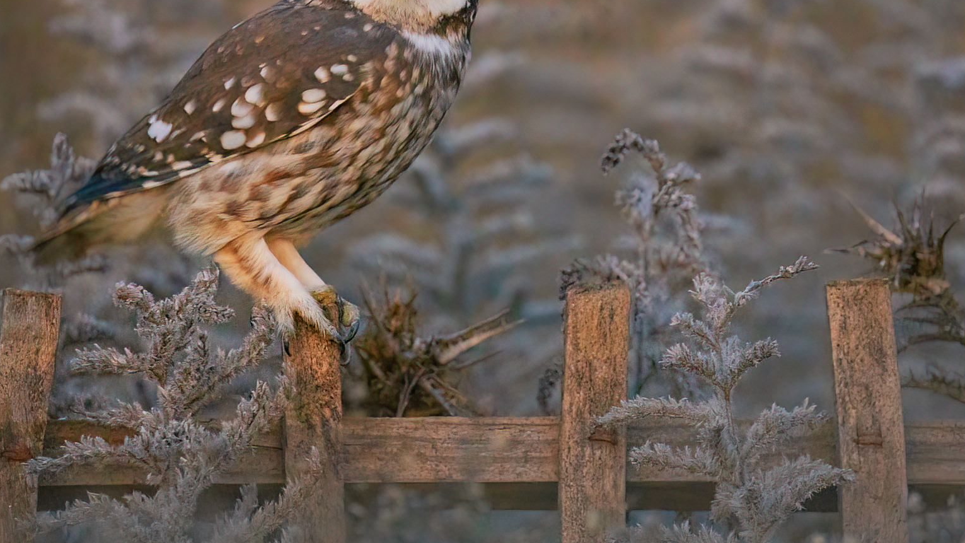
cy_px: 200
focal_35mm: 719
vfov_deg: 1.7
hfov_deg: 3.0
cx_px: 473
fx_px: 18397
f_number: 6.3
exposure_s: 1/25
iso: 20000
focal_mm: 553
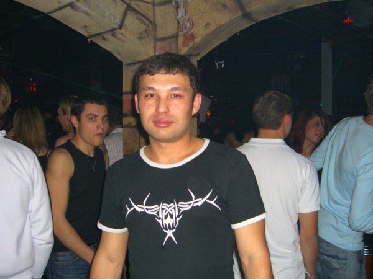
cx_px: 186
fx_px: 409
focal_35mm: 38
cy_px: 140
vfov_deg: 37.7
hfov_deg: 49.0
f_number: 2.8
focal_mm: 7.9
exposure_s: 1/60
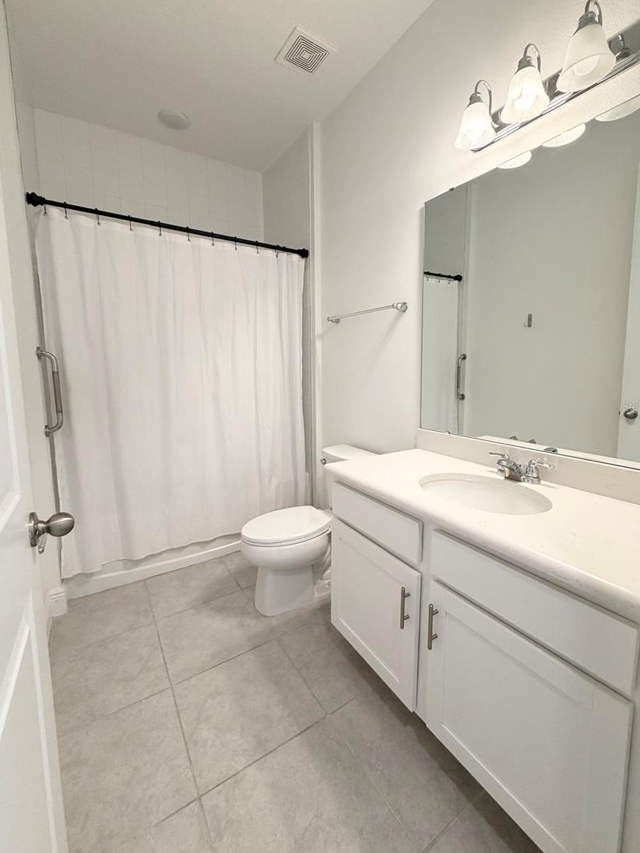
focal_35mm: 15
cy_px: 406
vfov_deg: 98.1
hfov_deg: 81.7
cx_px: 334
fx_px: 370
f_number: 2.2
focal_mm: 2.22
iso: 200
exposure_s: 1/120
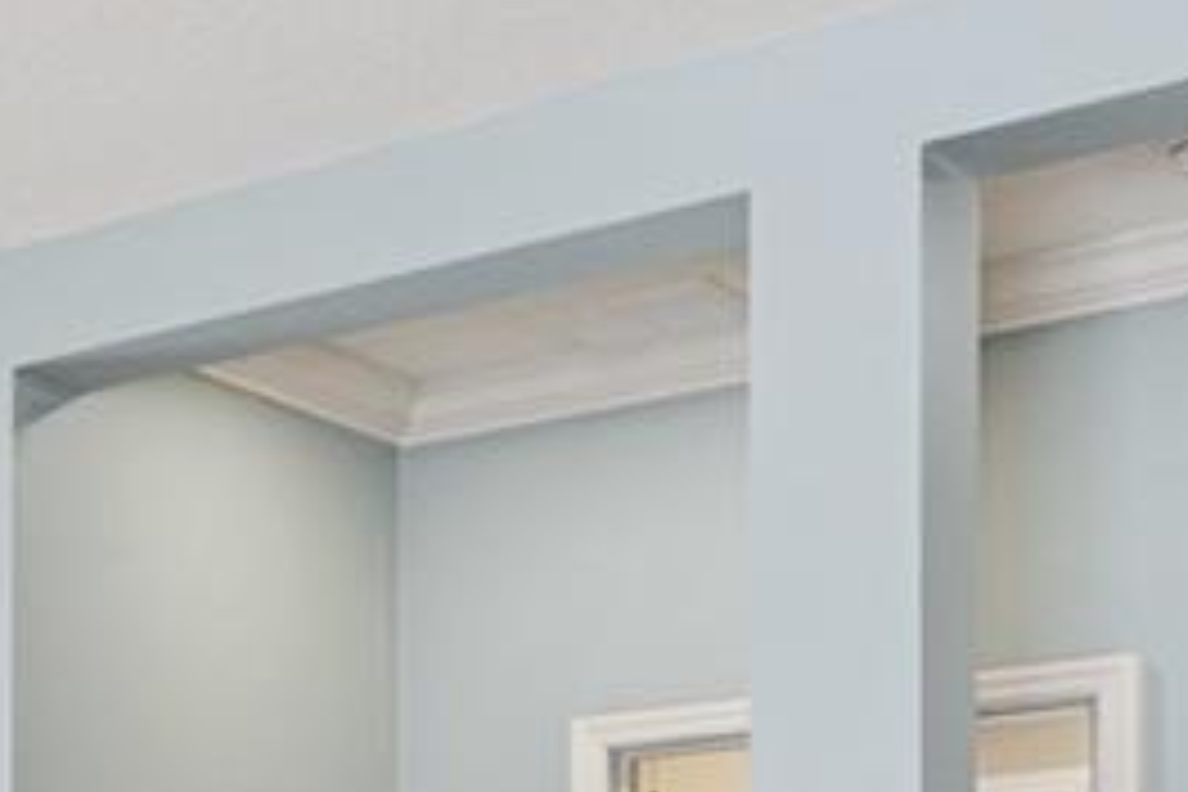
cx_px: -760
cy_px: 1206
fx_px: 3003
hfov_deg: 18.8
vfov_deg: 14.0
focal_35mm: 91
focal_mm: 15
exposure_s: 1/15
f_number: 9
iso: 200
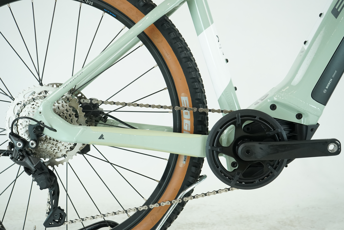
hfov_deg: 44.5
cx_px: 172
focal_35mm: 44
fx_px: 420
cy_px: 115
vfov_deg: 30.5
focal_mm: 44
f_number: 5.6
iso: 1600
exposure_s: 1/200
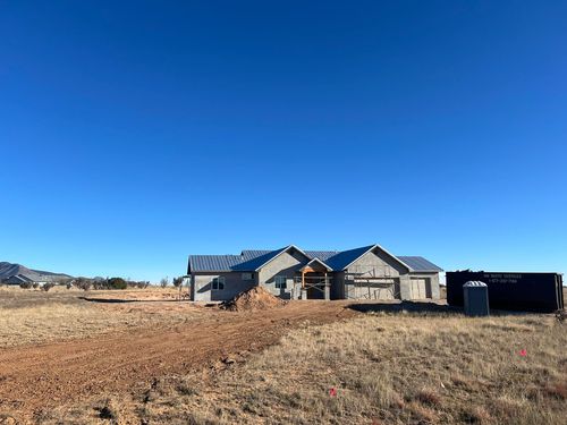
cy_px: 212
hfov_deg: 67.3
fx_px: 426
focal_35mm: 26
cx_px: 284
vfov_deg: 53.1
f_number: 1.5
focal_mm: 5.7
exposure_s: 1/3831
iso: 50
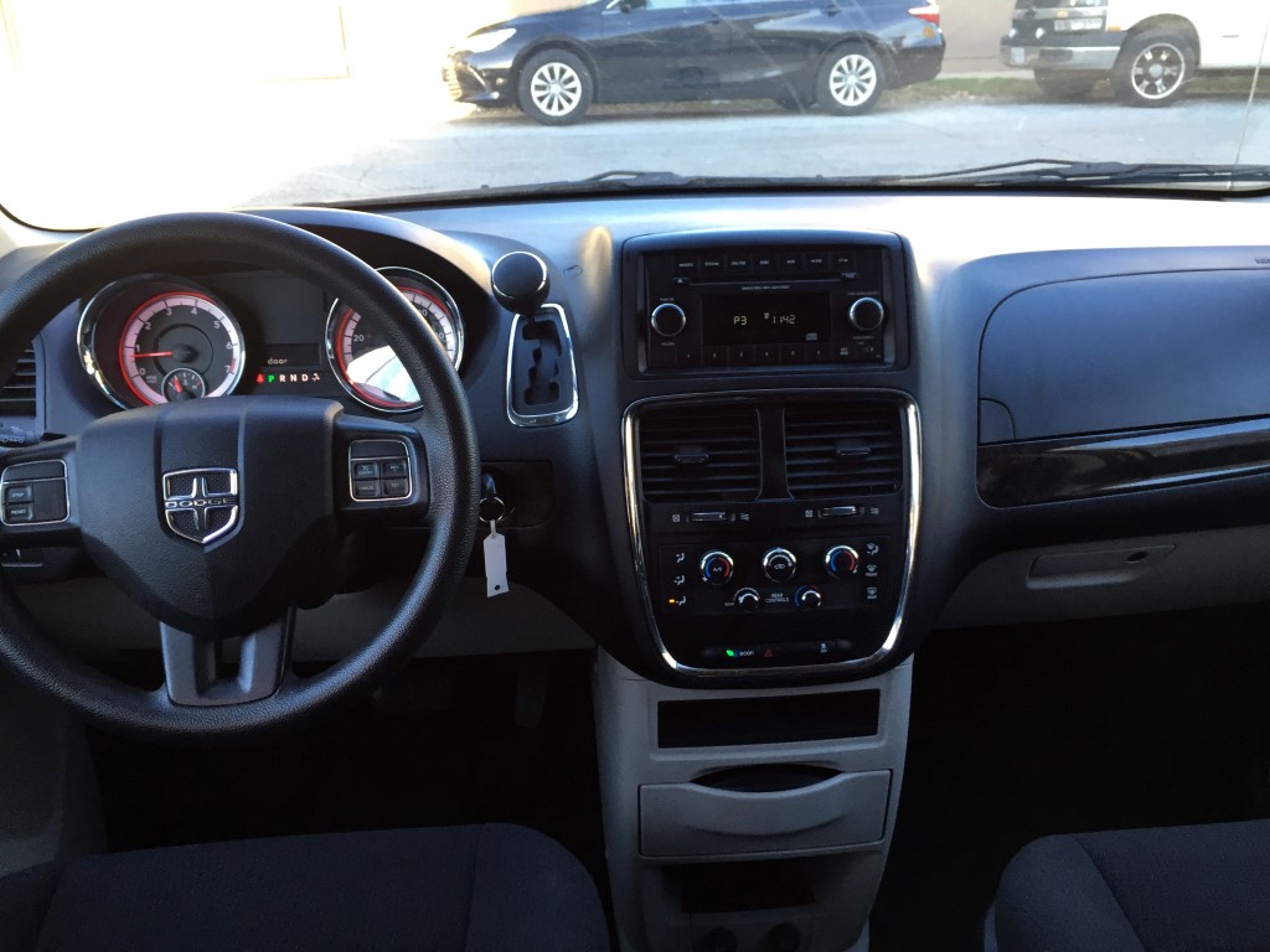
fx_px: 1064
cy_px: 476
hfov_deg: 61.7
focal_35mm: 29
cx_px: 635
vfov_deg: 48.2
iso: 32
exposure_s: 1/40
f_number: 2.2
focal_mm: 4.15
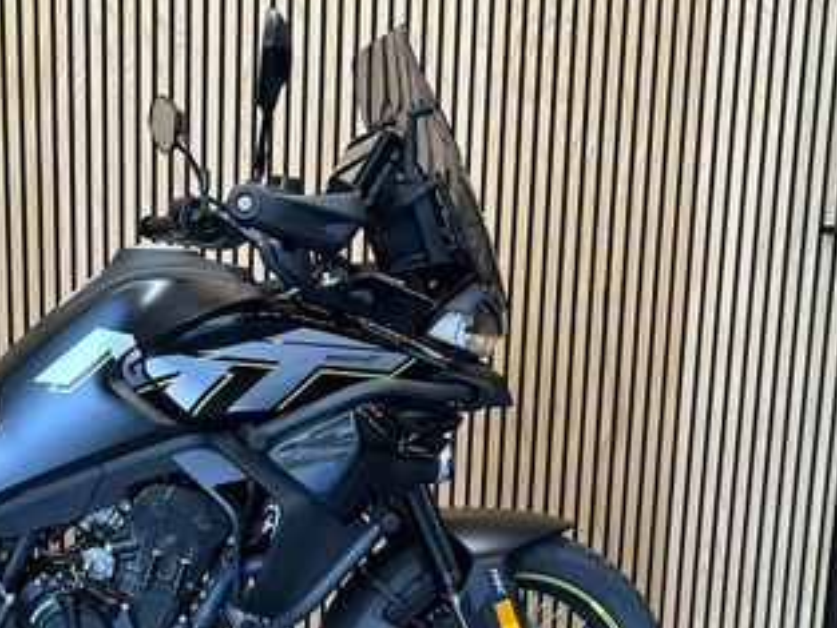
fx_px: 1185
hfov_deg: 36.3
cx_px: 70
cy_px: 462
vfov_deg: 29.3
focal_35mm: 49
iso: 125
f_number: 1.78
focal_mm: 6.86
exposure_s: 1/50
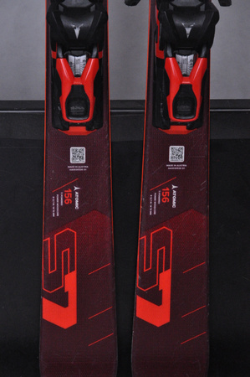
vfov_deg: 15.2
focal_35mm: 135
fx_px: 1409
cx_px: 125
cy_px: 188
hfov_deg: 10.1
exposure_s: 1/125
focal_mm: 90
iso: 3200
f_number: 9.5
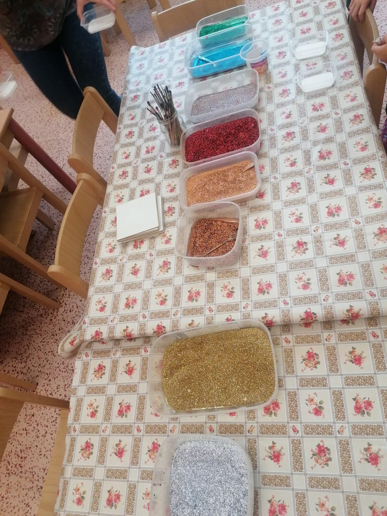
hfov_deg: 51.4
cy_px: 258
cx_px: 194
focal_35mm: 27
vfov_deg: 65.3
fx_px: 402
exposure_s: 1/100
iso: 160
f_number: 1.8
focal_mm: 4.75
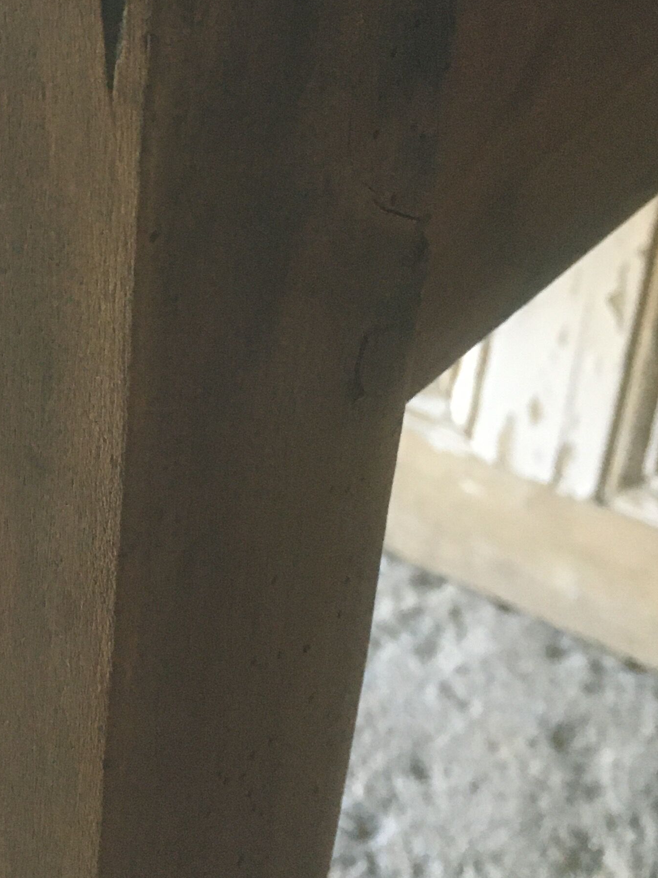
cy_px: 141
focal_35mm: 65
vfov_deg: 29.0
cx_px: 24
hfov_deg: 21.9
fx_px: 1648
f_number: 2.2
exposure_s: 1/25
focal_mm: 4.15
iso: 200
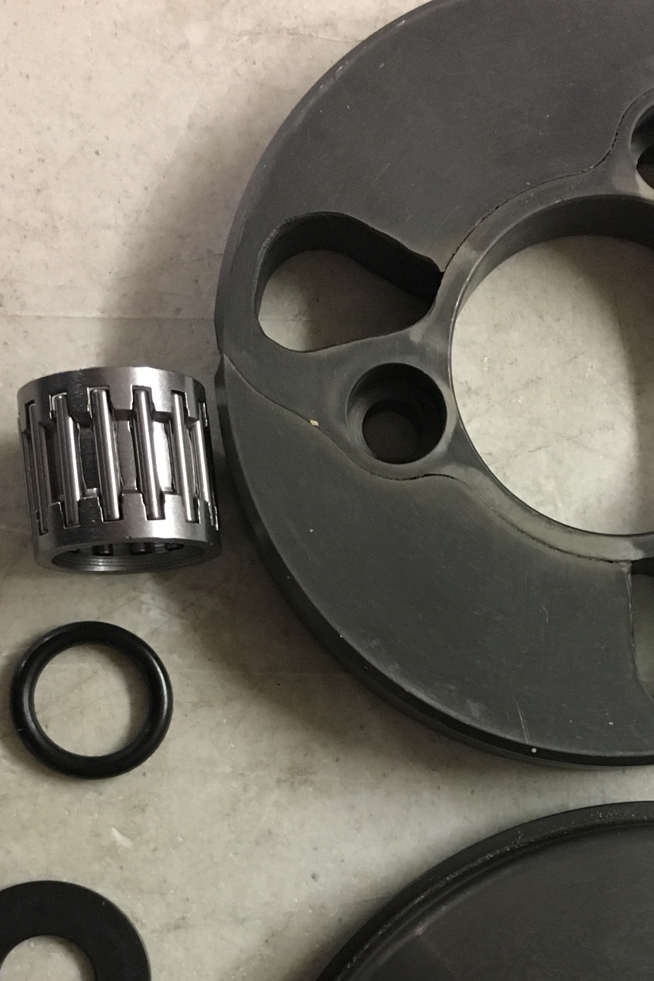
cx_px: 505
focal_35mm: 56
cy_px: 855
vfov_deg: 34.0
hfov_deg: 23.9
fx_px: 1526
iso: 200
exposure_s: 1/20
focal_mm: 4.15
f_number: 2.2
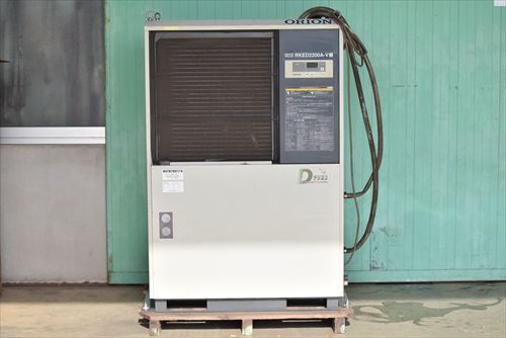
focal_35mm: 82
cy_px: 169
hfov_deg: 24.6
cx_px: 253
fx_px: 1160
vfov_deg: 16.6
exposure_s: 1/3200
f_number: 6.3
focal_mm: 55
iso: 1250
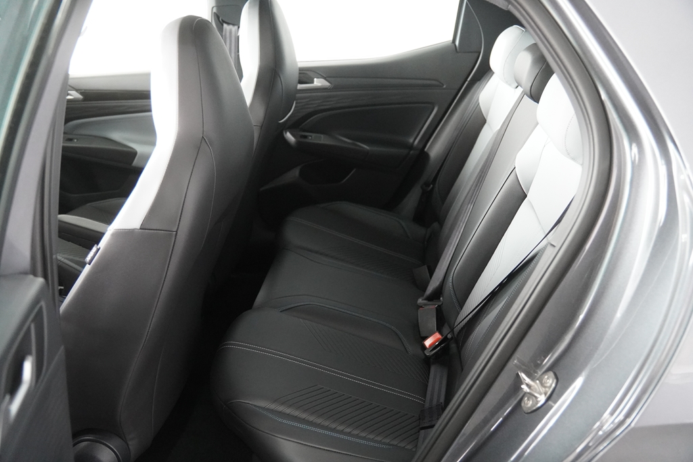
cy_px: 231
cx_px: 346
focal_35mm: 33
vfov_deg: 40.0
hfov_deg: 57.2
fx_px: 635
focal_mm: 22
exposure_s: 1/160
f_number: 2.8
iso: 4000
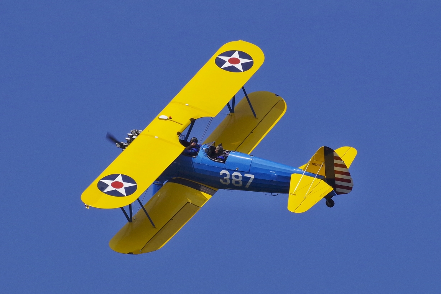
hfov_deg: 6.9
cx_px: 220
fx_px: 3675
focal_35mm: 300
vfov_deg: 4.6
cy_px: 147
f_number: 13
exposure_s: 1/1250
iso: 800
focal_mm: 200
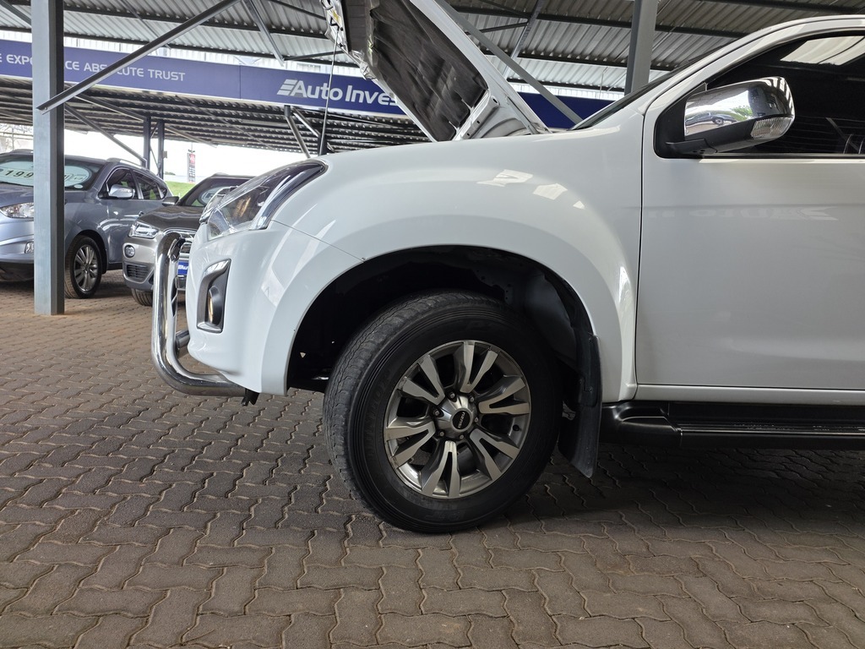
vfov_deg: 58.9
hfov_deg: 73.9
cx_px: 432
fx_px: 575
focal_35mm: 23
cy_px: 324
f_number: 1.7
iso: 50
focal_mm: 6.25
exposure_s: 1/180
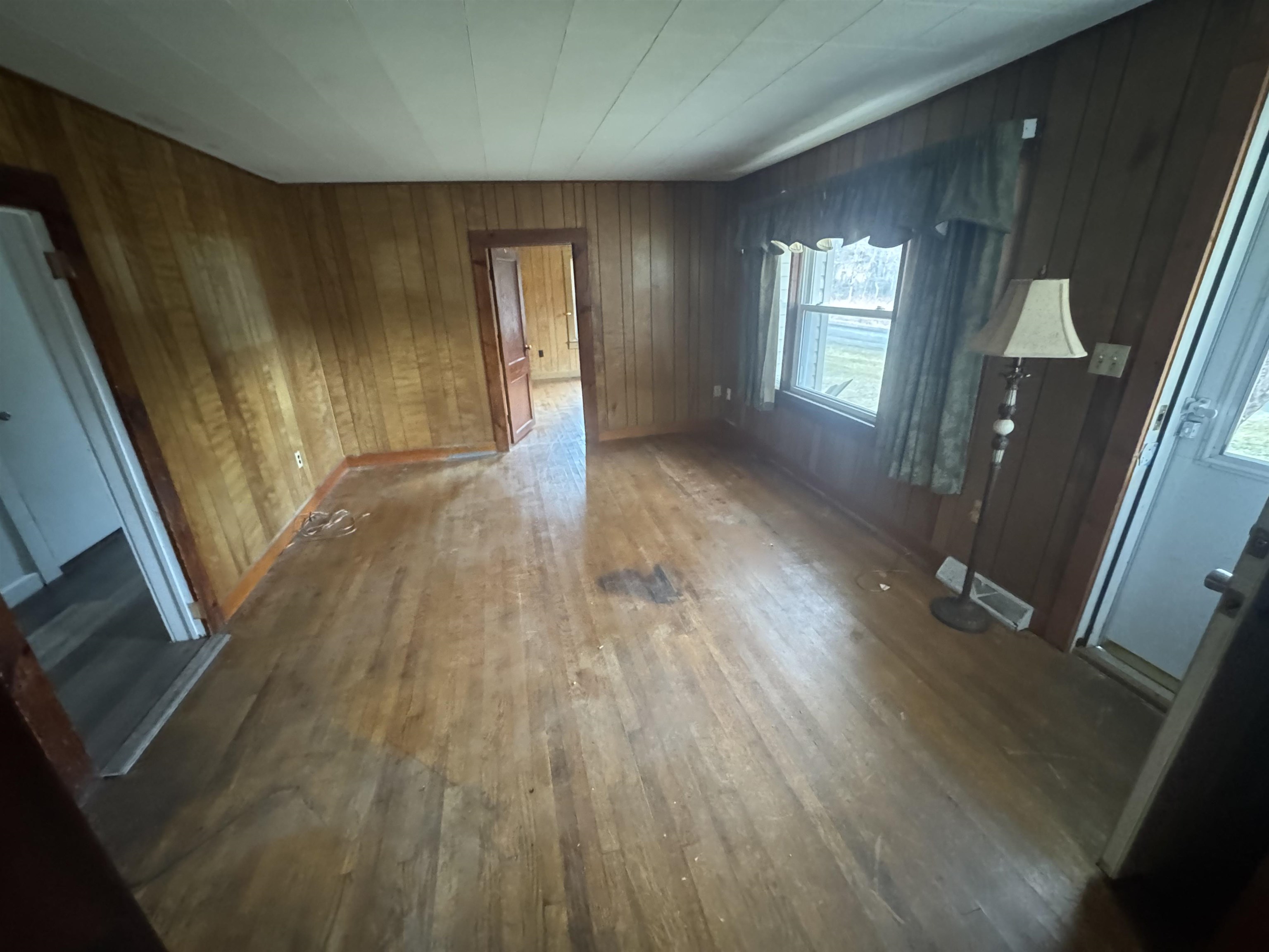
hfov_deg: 102.1
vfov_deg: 85.7
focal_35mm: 14
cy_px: 476
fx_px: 513
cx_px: 634
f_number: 2.2
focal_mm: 2.22
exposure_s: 1/52
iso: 1250
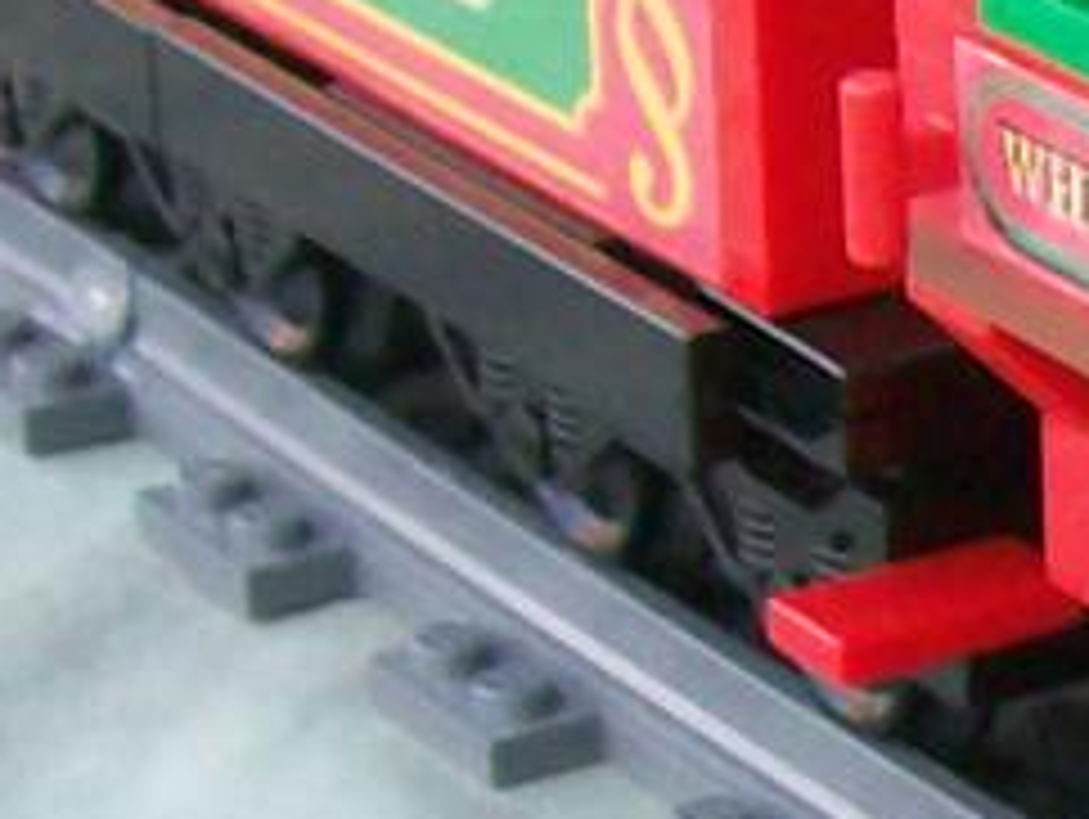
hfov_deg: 7.8
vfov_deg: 6.2
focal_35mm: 238
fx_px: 7495
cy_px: 1102
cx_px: 2430
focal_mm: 6
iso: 80
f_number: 2.7
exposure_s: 1/155
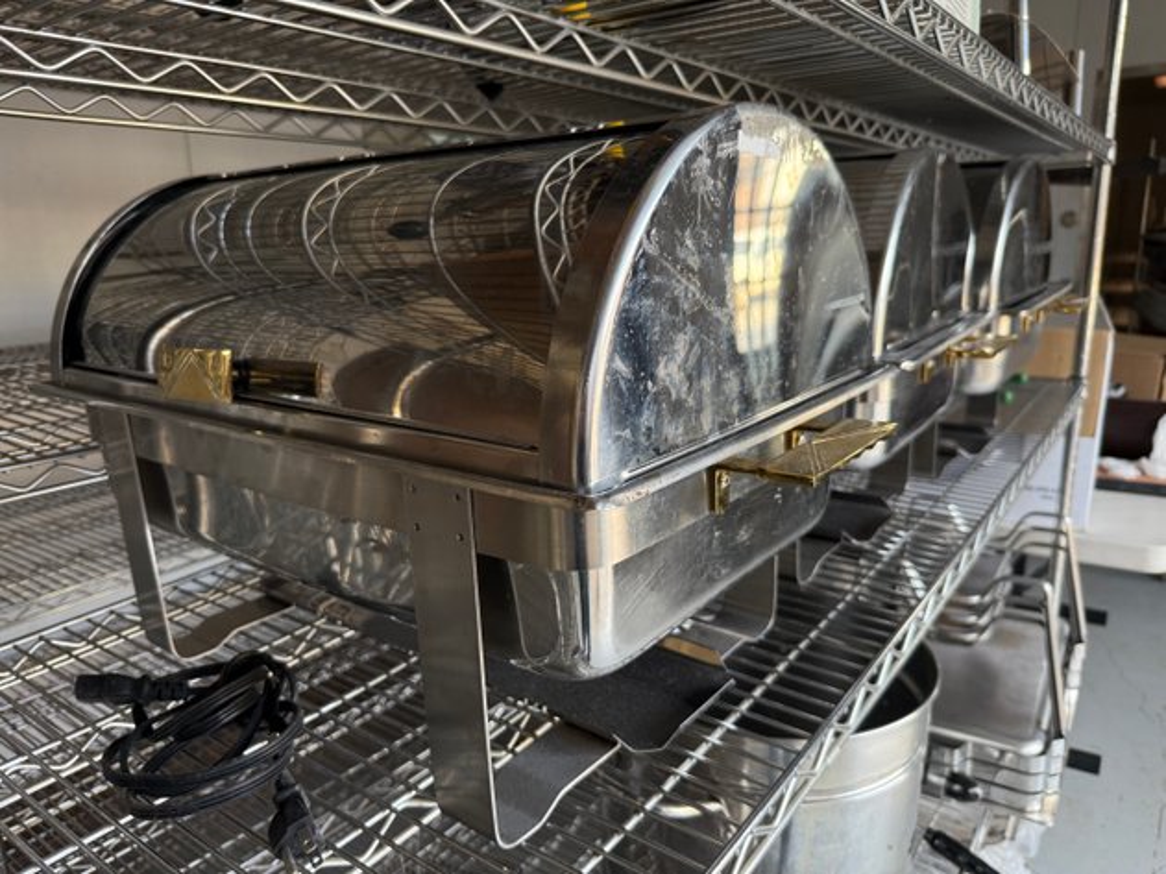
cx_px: 583
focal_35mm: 24
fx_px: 808
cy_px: 437
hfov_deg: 71.6
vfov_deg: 56.8
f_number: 1.78
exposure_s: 1/107
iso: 200
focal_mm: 6.76
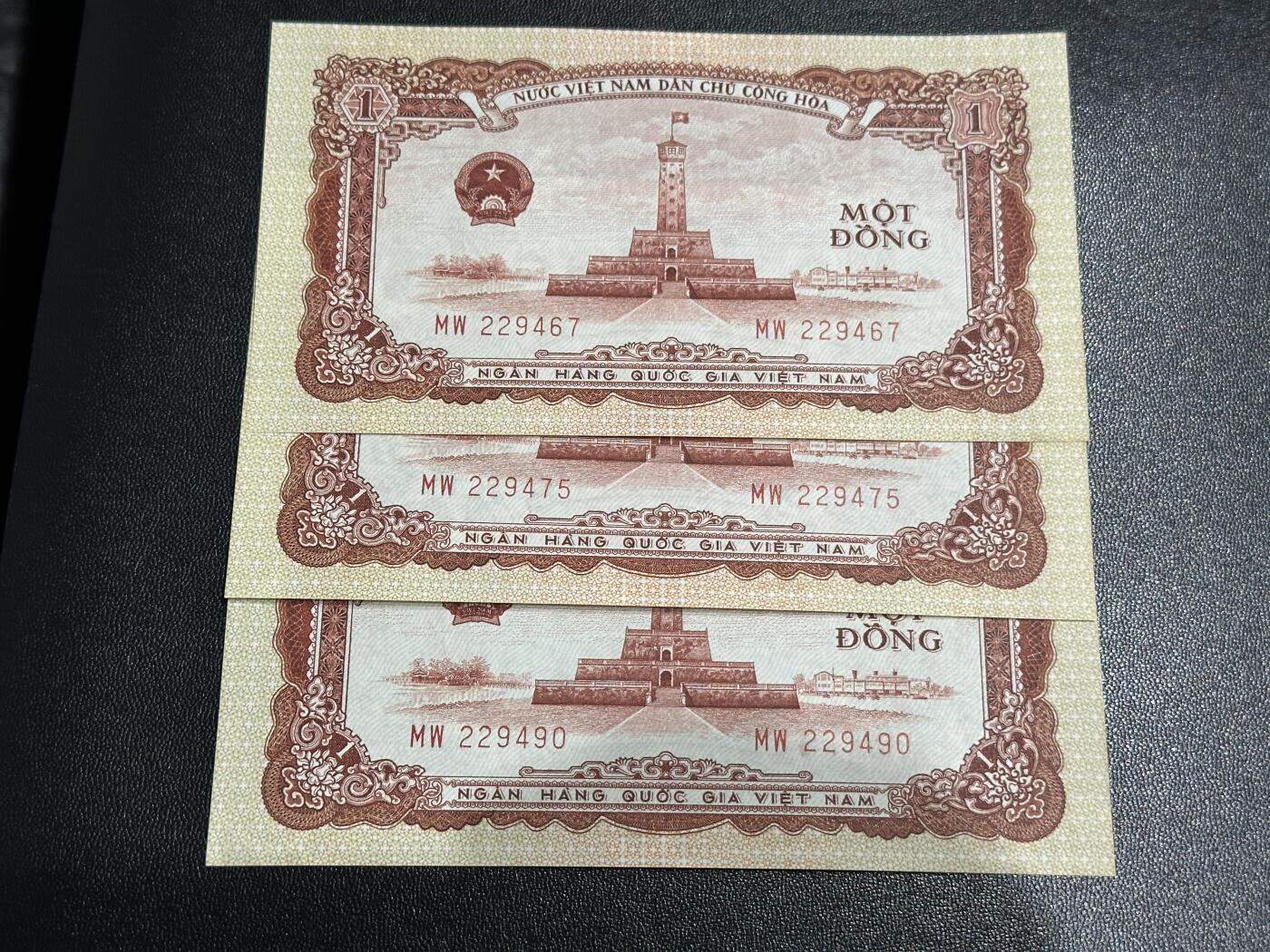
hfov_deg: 39.7
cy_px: 476
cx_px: 635
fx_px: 1761
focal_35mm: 48
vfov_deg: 30.3
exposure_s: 1/50
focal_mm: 6.86
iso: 100
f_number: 1.78
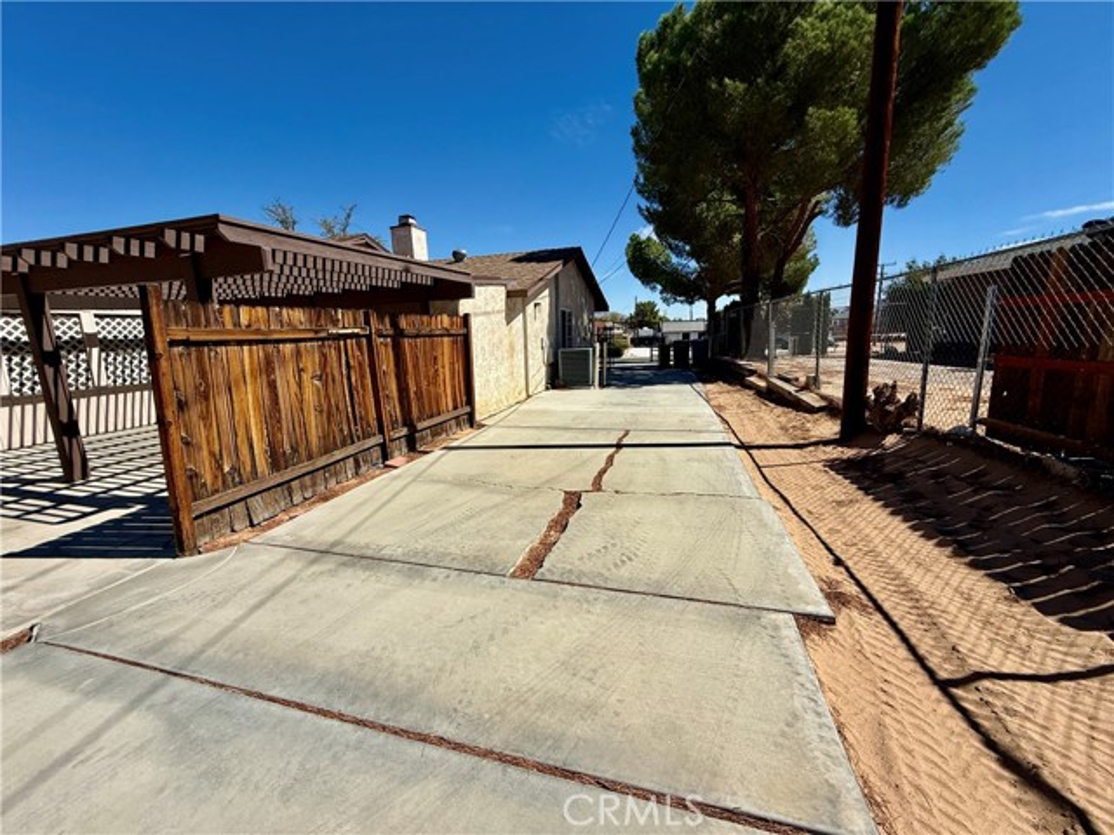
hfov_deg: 102.1
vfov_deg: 85.7
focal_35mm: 14
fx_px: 451
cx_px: 557
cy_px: 418
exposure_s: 1/3460
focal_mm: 2.22
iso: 50
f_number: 2.2
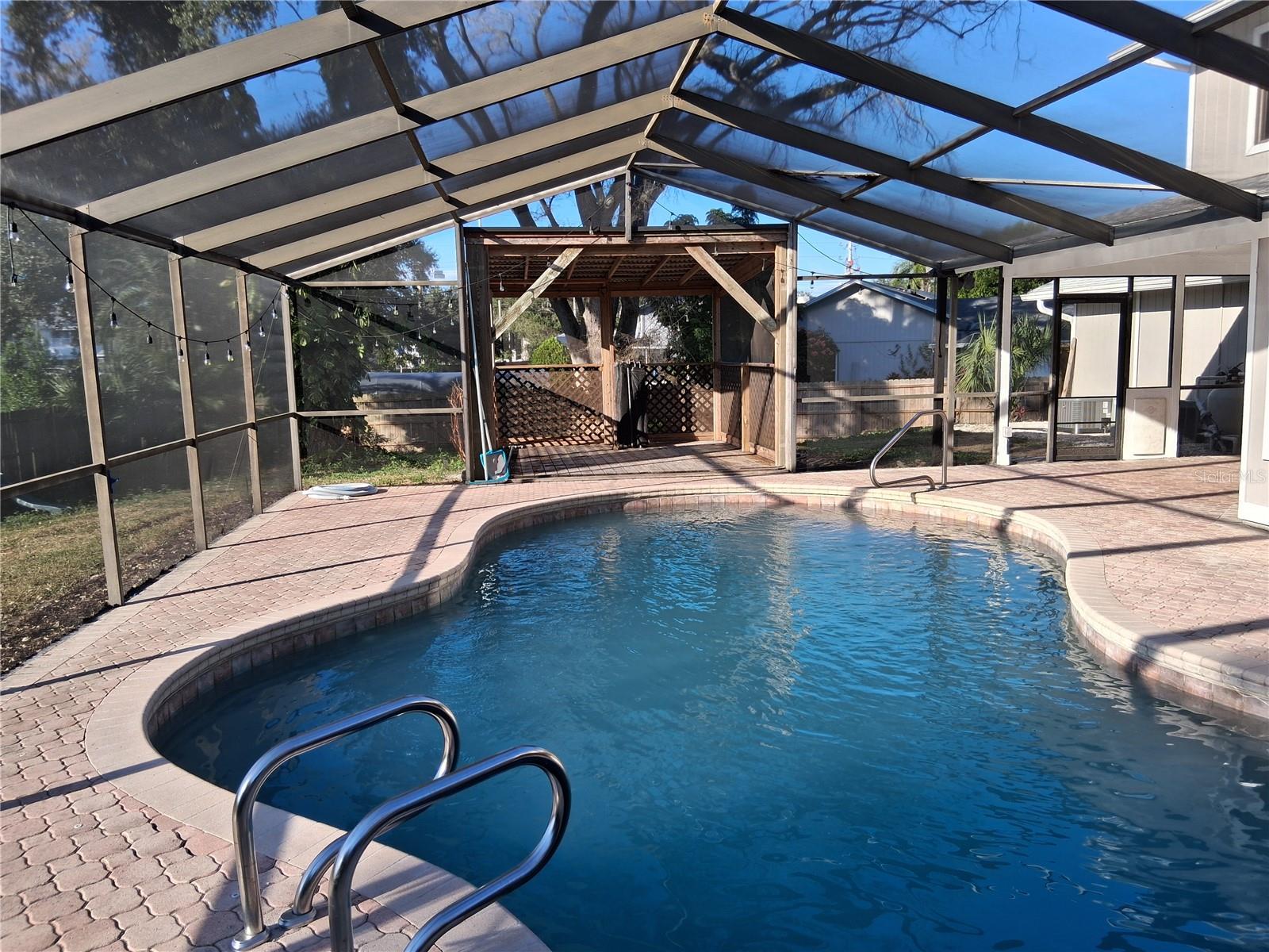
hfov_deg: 67.3
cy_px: 476
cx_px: 634
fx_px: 953
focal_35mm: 26
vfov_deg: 53.1
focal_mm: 3.98
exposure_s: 1/203
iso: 25
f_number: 1.8
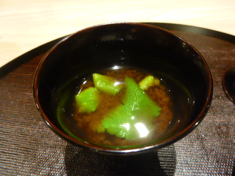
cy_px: 88
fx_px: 170
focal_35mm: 25
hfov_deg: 69.4
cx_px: 118
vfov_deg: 54.9
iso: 800
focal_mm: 4.5
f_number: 3.1
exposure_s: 1/50
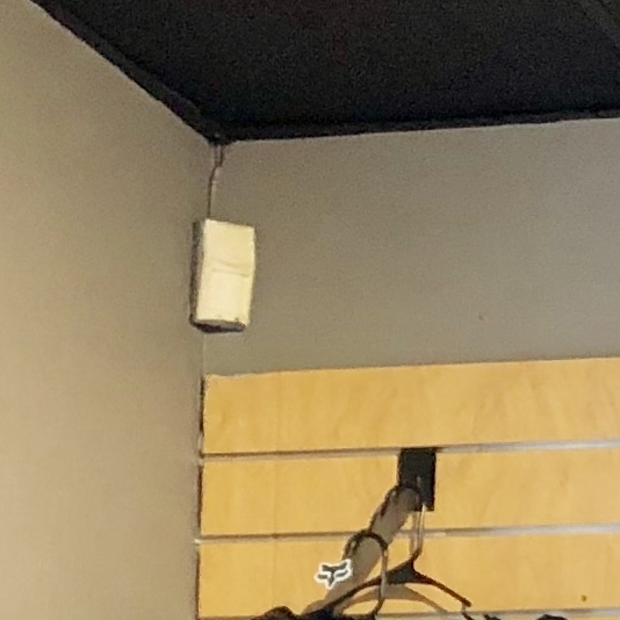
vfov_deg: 8.4
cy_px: 1562
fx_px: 3789
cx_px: 444
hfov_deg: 9.3
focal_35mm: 187
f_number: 1.8
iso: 40
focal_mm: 3.99
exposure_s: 1/17
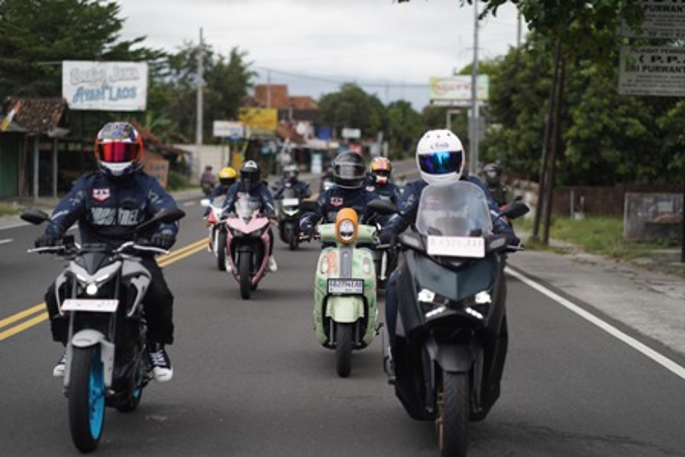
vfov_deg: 16.1
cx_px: 342
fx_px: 1618
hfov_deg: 23.9
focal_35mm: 85
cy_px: 228
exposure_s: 1/1250
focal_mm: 85
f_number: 2.2
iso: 160
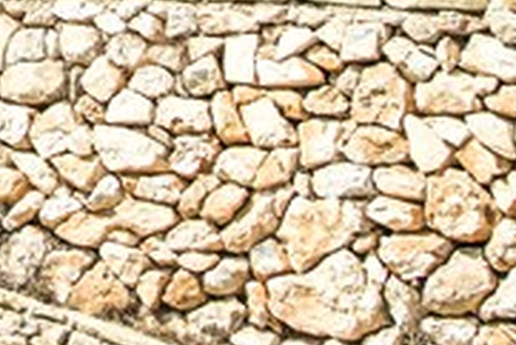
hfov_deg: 11.9
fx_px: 2137
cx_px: -604
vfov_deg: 8.5
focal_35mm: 149
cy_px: -450
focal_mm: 18
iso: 100
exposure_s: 1/1000
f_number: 4.5
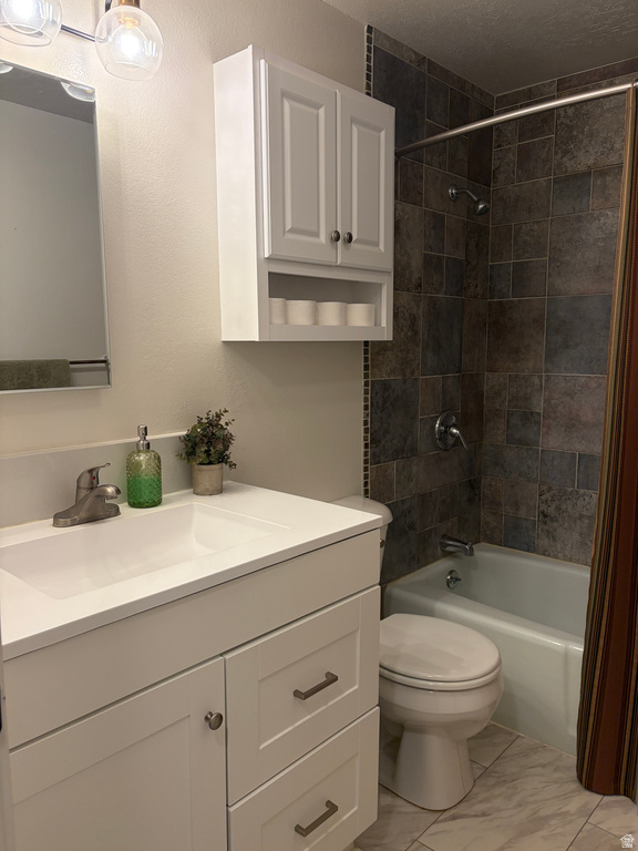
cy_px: 426
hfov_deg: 53.1
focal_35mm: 26
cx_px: 319
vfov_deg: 67.3
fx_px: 639
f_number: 1.6
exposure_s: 1/60
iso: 125
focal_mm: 5.96
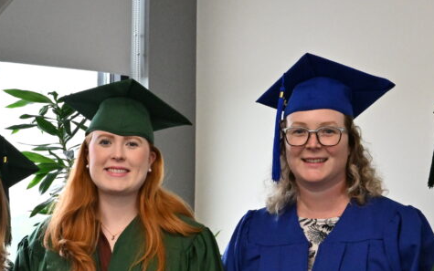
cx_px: 52
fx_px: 1443
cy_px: 232
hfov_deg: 16.9
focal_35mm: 122
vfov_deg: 10.7
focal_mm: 37
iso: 4000
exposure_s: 1/200
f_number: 5.6
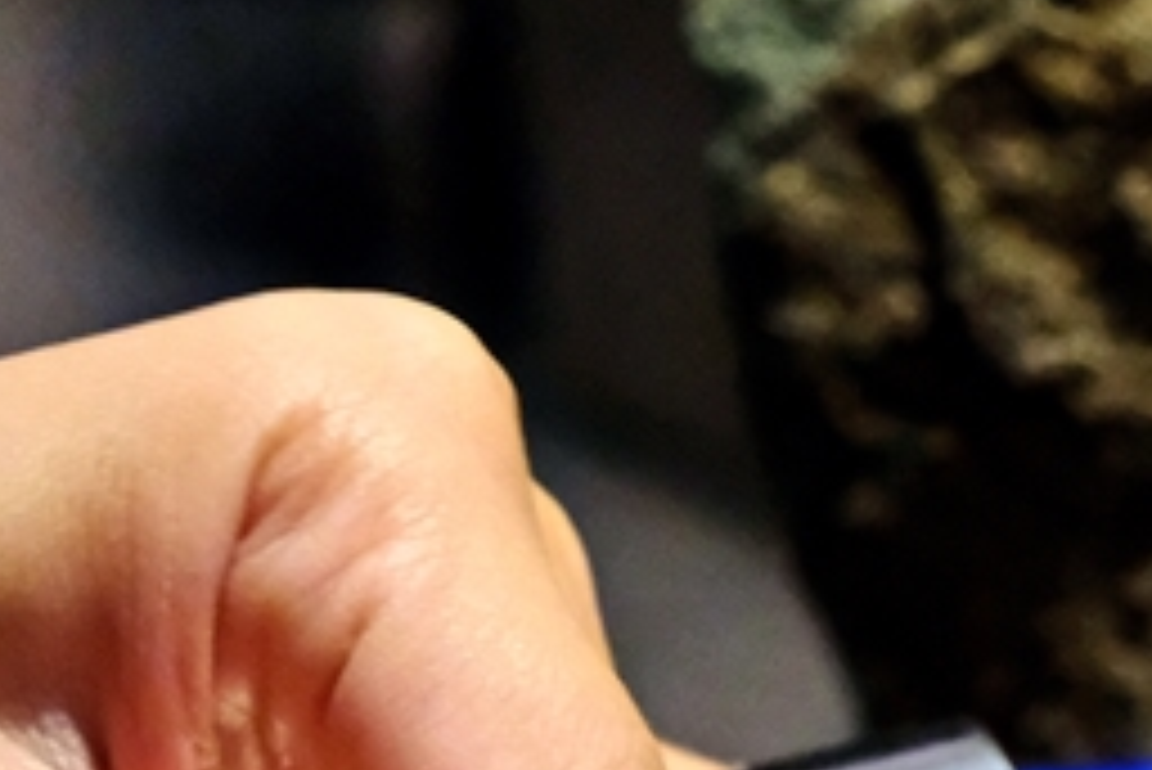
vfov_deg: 6.2
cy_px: 1412
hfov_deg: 9.1
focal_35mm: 219
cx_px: 1764
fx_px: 7012
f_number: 4
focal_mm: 37.4
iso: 5000
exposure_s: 1/60
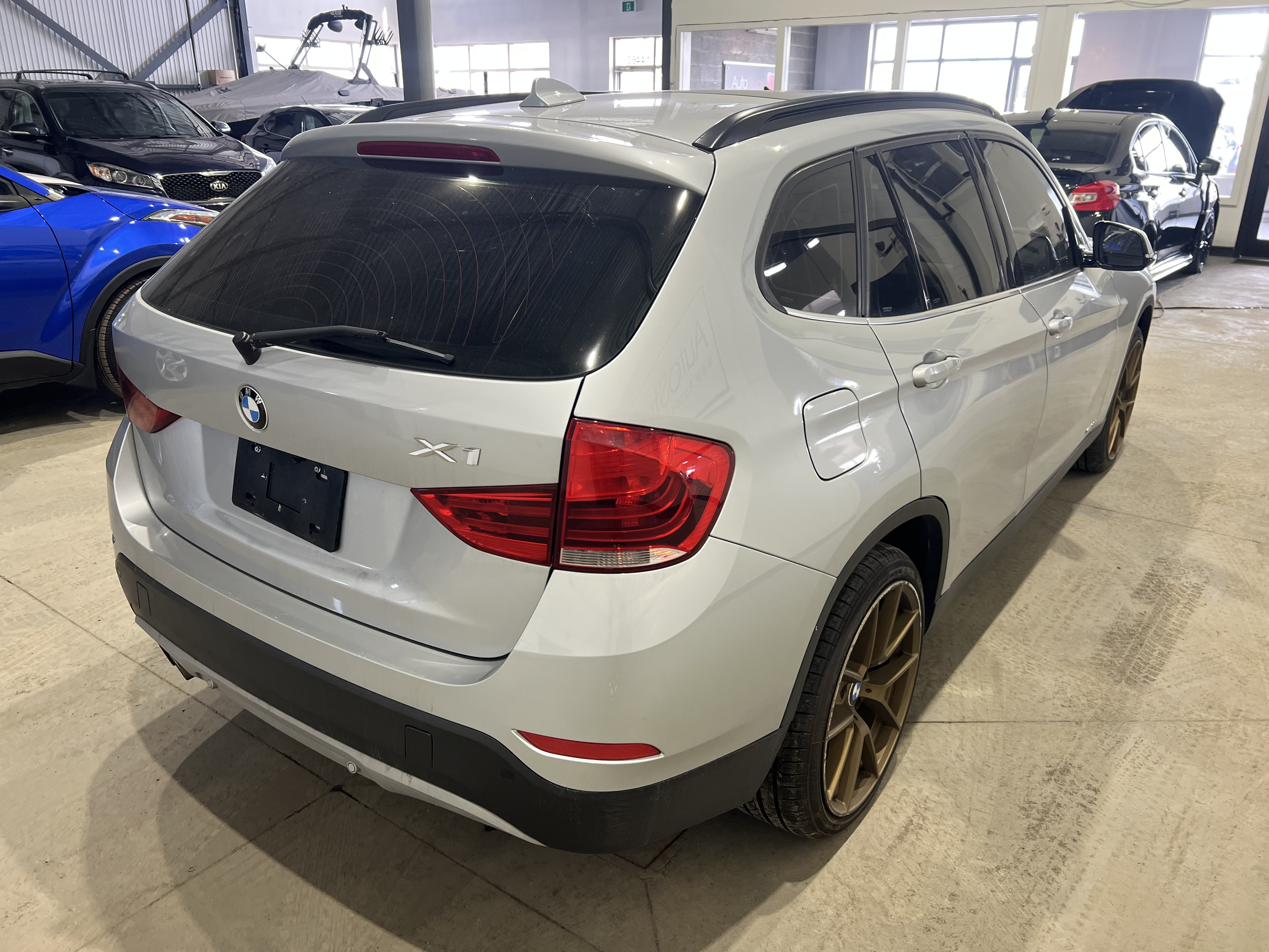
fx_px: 953
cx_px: 634
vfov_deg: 53.1
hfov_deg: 67.3
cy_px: 476
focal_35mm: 26
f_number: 1.5
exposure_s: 1/120
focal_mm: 5.7
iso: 125
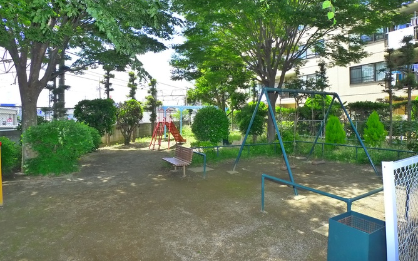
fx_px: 228
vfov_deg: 59.5
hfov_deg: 85.1
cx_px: 210
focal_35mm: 20
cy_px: 120
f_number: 2.8
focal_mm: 3.9
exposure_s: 1/320
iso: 400
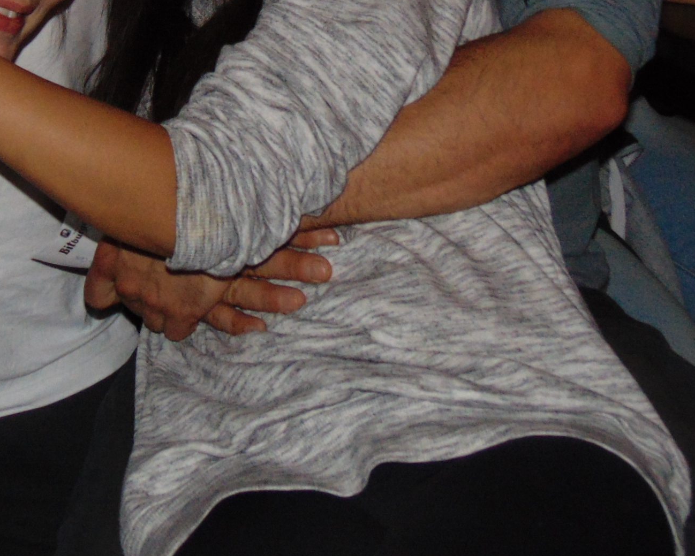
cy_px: -93
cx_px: 143
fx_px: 1975
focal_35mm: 96
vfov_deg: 15.5
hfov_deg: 19.8
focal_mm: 6.3
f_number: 3.2
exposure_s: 1/8
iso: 200
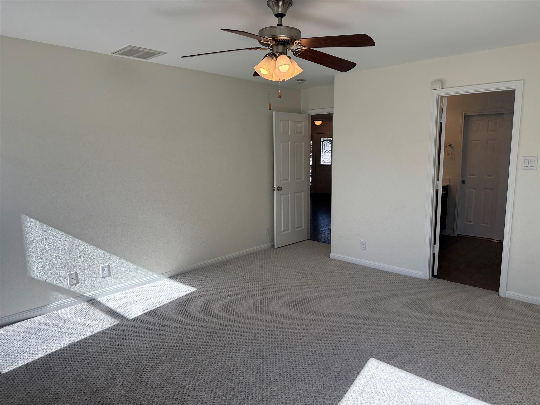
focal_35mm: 24
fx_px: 374
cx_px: 270
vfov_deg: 56.8
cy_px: 202
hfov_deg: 71.6
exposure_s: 1/925
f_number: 1.78
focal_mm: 6.76
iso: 80
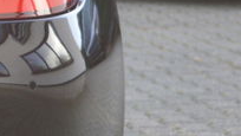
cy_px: -9
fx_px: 1912
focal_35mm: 299
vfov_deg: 4.1
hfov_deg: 6.8
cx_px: -345
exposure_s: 1/125
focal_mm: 38
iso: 160
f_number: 5.6
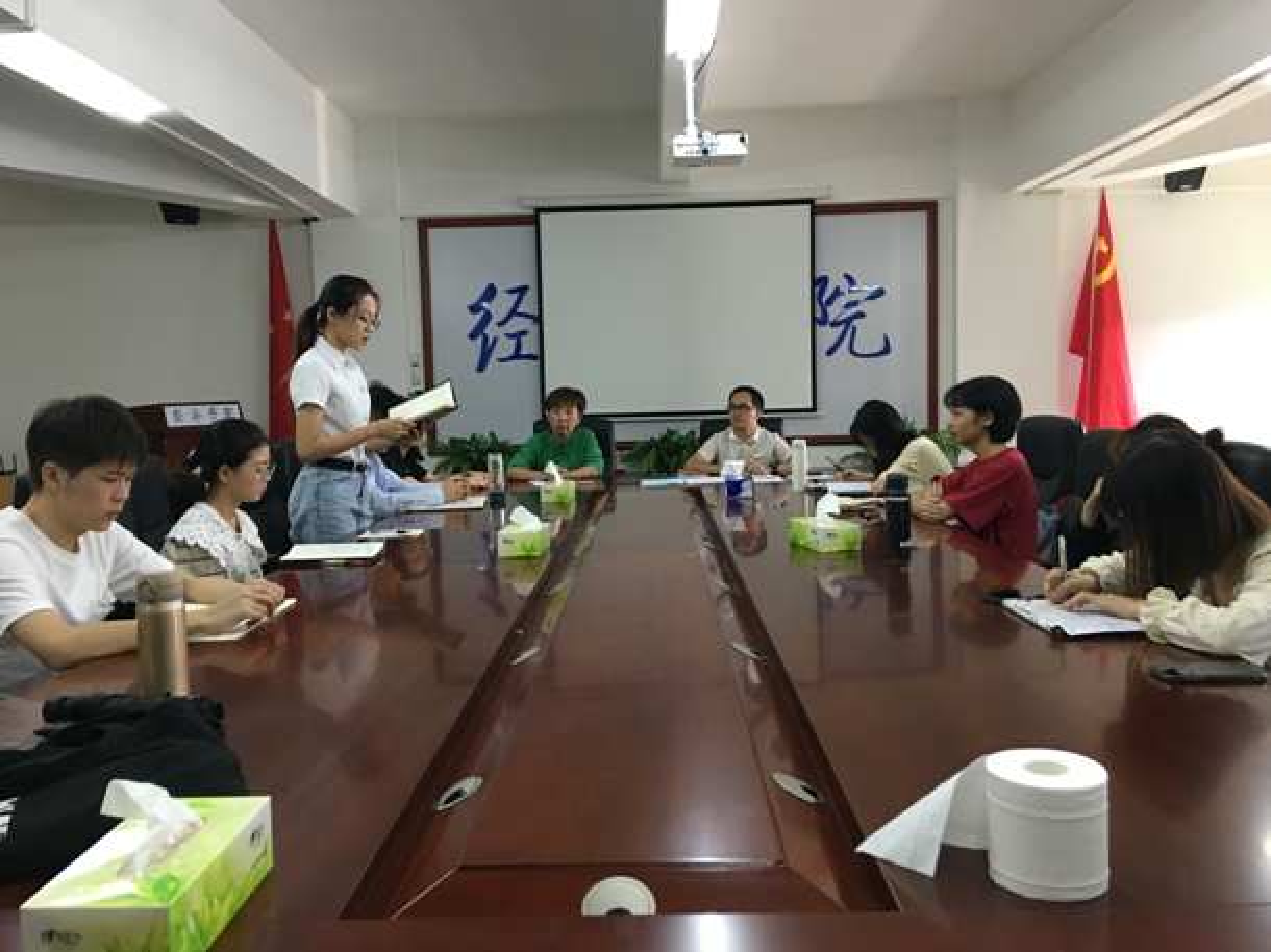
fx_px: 1064
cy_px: 476
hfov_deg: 61.7
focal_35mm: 29
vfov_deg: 48.2
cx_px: 636
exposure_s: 1/17
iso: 100
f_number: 2.2
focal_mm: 4.15
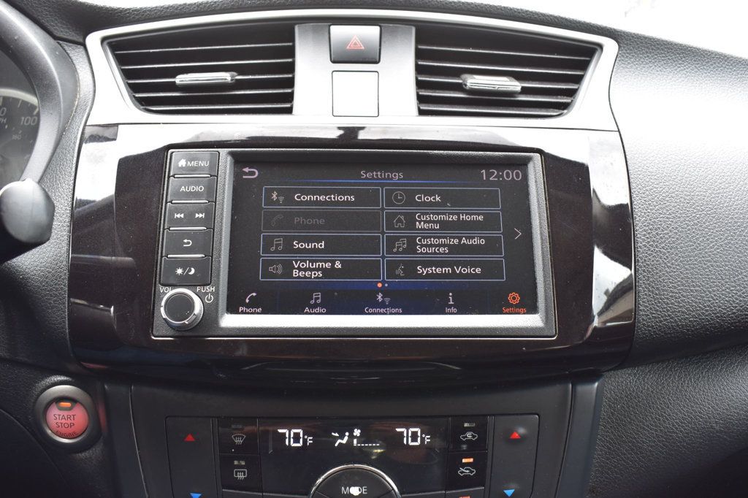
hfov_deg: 57.2
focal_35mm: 33
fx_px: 685
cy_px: 249
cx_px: 374
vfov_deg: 39.9
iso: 400
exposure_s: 1/25
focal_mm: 22
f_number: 7.1
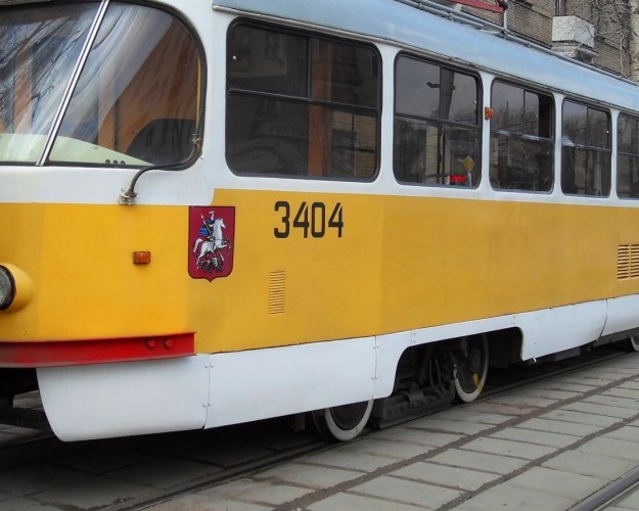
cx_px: 279
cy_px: 196
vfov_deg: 27.1
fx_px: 1059
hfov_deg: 33.5
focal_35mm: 56
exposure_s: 1/350
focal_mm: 6.3
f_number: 3.5
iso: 80
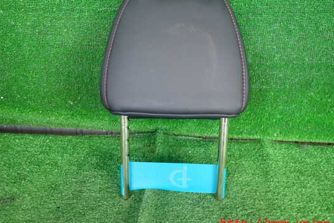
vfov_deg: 44.8
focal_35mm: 29
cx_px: 174
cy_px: 93
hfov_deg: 63.6
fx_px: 269
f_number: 2
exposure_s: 1/40
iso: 200
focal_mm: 4.5
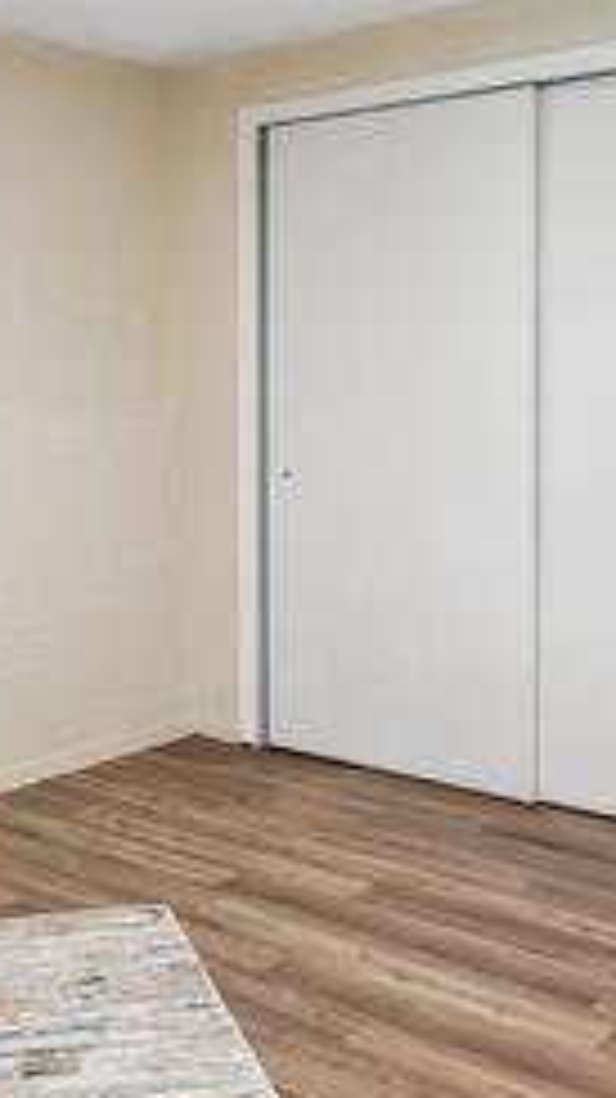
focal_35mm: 44
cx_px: 157
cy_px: 418
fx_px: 1279
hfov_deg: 26.7
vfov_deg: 46.1
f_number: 6.7
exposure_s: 1/3.33
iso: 250
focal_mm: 16
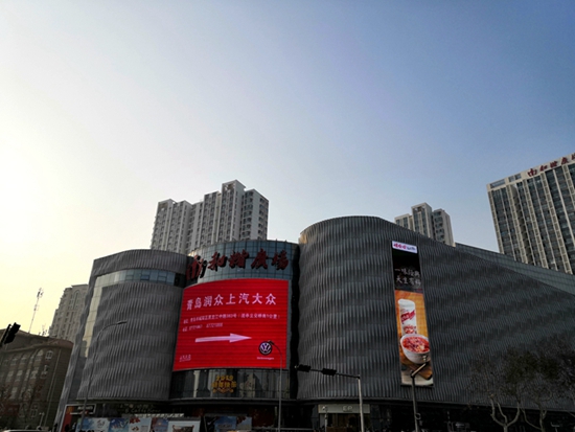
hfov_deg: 65.3
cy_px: 216
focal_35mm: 27
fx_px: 449
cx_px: 288
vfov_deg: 51.4
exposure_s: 1/1536
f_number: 1.8
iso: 50
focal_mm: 3.95
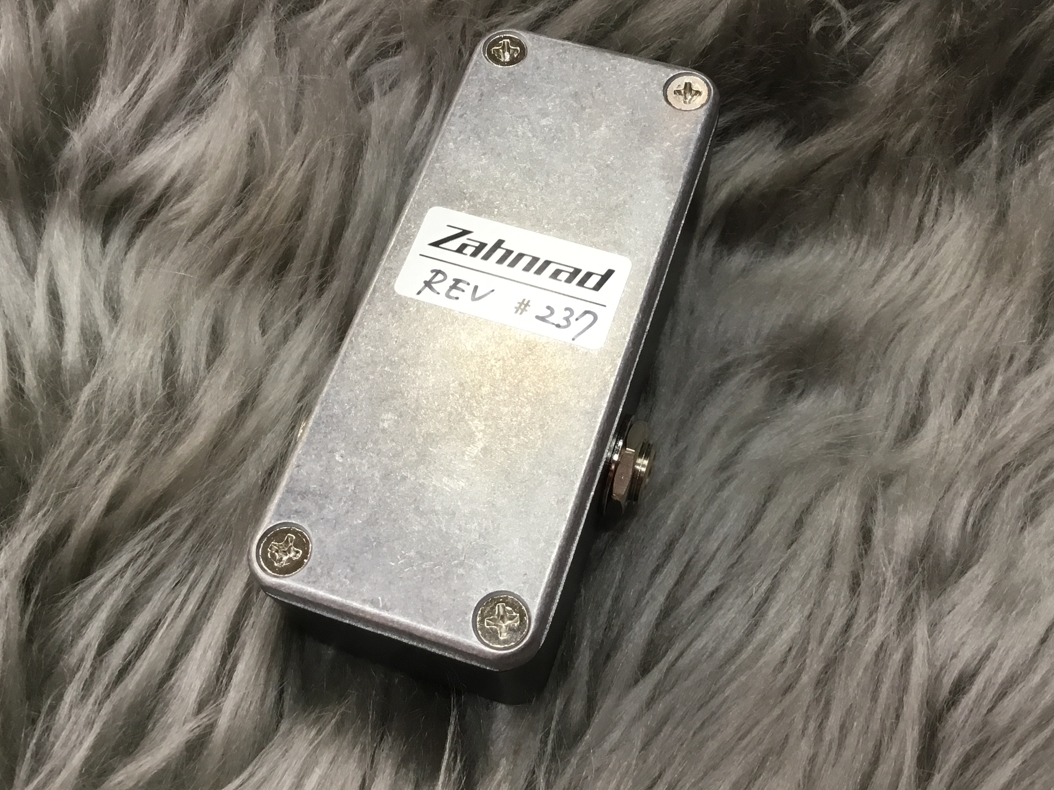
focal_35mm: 40
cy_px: 315
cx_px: 539
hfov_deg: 46.8
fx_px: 1218
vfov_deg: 35.8
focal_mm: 3.3
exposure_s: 1/30
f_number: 2.4
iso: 50
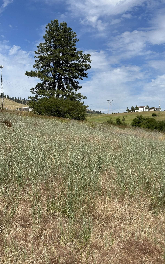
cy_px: 132
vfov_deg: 39.6
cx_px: 93
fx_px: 367
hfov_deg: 25.3
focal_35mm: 51
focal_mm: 6.86
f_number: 1.78
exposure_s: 1/7092
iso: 64
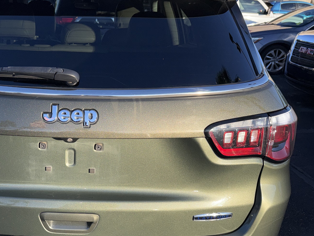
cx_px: 79
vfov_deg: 38.5
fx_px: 336
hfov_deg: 48.2
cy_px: 139
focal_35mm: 37
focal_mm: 6.76
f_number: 1.78
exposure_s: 1/2053
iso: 50
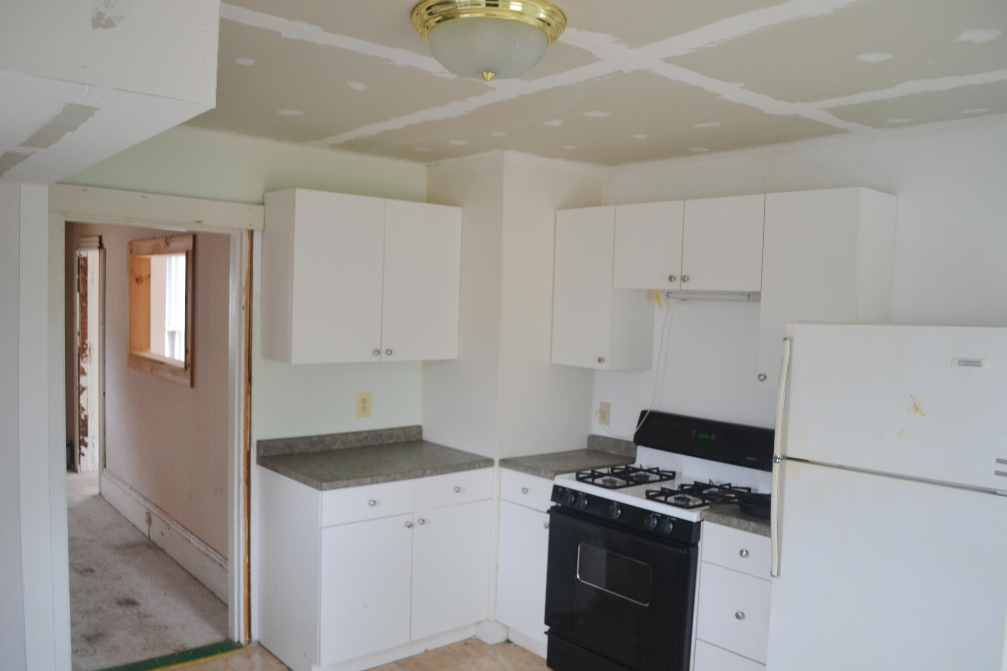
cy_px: 336
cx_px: 504
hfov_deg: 67.4
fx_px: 755
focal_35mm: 27
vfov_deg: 47.9
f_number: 3.5
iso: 400
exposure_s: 1/60
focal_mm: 18
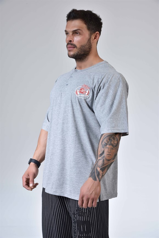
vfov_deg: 28.8
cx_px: 80
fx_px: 463
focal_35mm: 70
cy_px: 119
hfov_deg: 19.5
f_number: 11
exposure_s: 1/100
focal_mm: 70
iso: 200
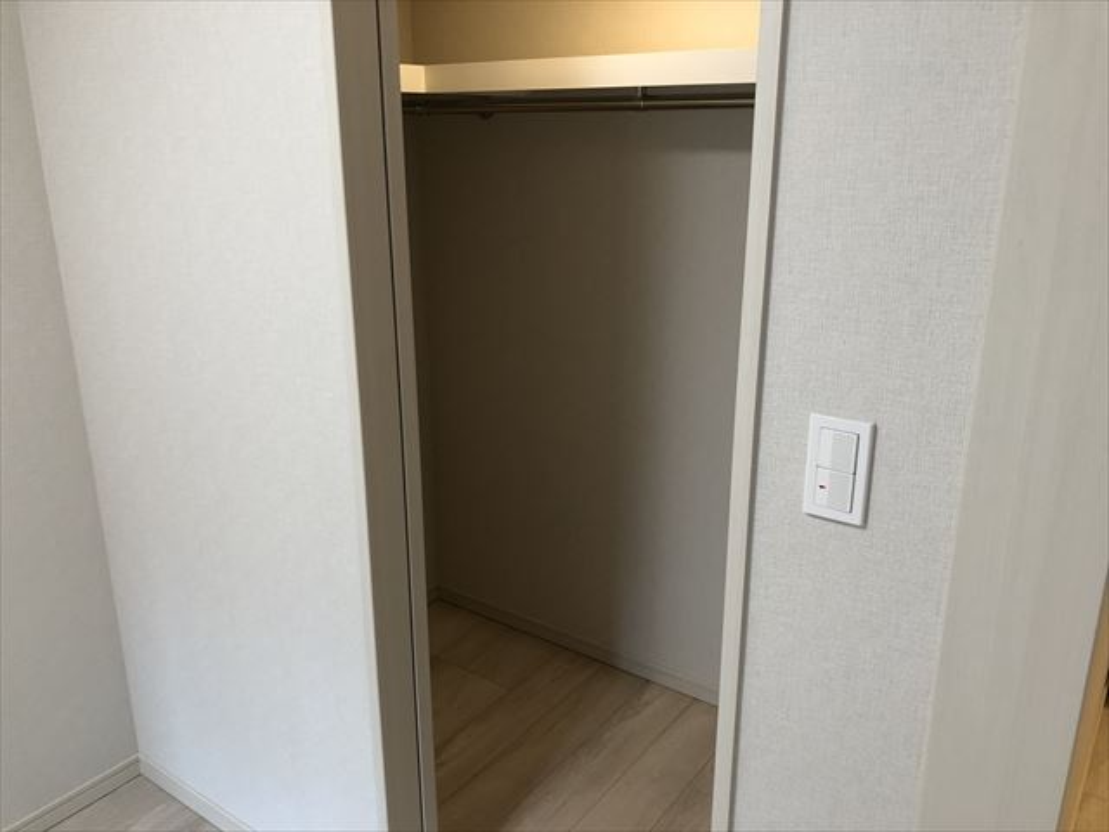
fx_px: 897
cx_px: 554
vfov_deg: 49.7
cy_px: 416
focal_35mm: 28
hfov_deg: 63.4
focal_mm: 3.99
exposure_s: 1/33
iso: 40
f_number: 1.8
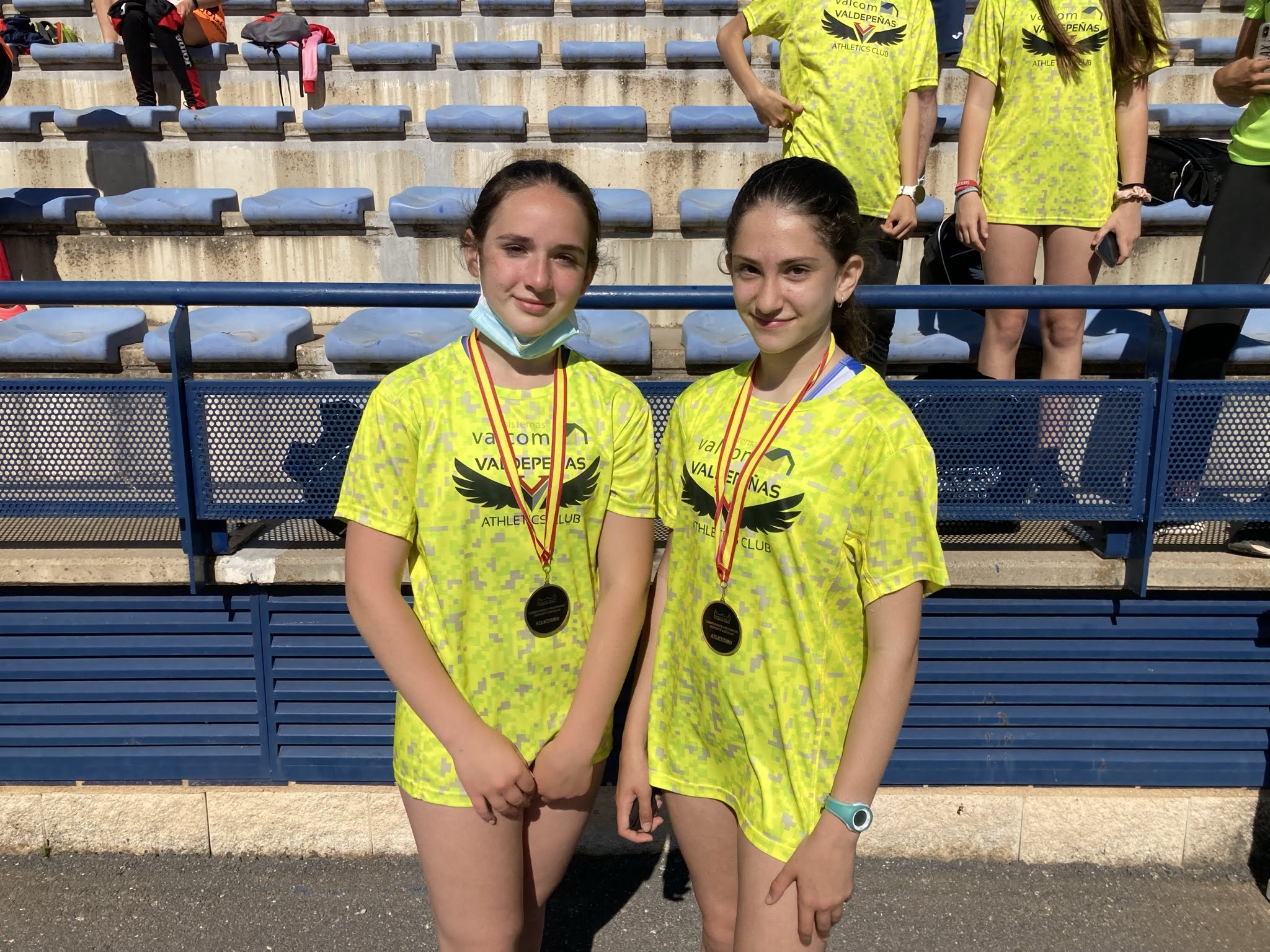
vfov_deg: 49.7
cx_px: 635
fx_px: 1027
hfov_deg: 63.4
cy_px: 476
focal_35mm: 28
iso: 25
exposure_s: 1/4367
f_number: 1.8
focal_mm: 3.99
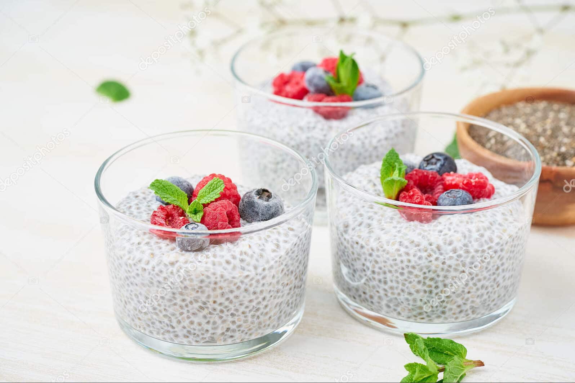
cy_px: 192
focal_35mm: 90
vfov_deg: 15.2
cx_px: 288
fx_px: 1437
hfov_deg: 22.6
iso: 200
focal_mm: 90
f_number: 7.1
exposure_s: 1/100
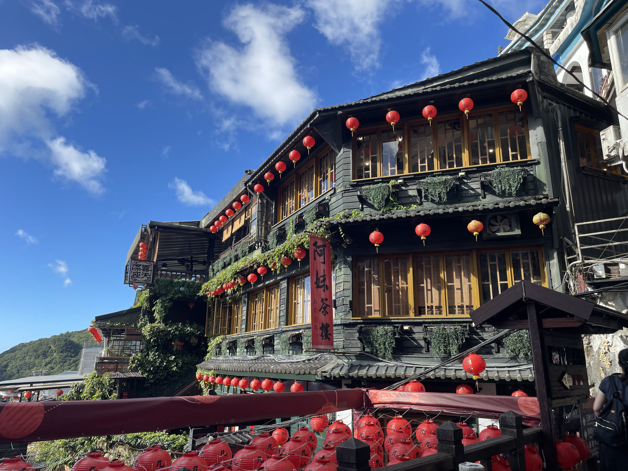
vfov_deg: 53.1
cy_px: 236
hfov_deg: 67.3
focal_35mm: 26
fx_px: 472
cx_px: 314
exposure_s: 1/1435
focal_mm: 4.2
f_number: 1.6
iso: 32
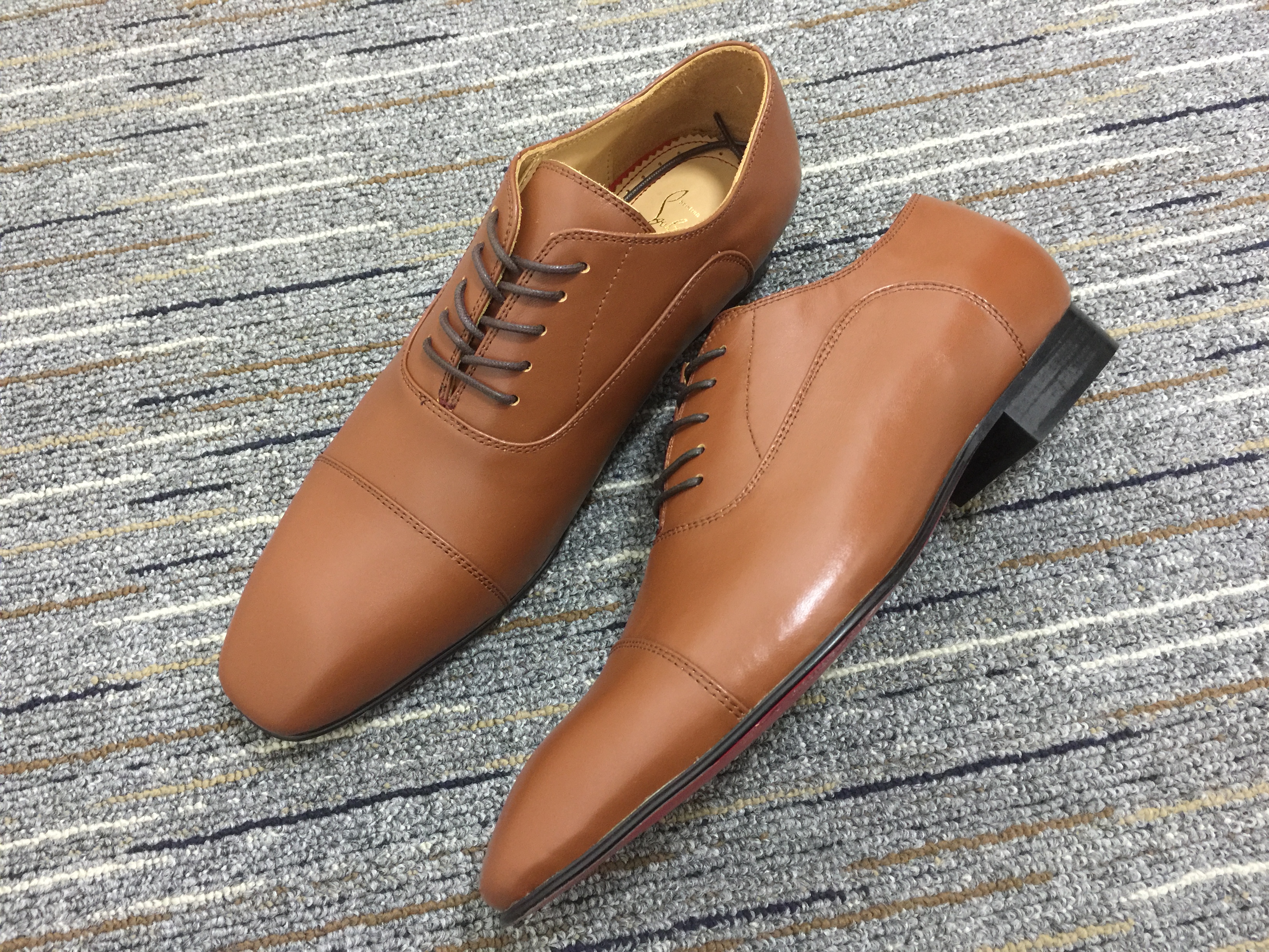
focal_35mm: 29
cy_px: 476
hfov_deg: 61.7
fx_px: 1063
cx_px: 634
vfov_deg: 48.2
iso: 100
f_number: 2.2
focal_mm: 4.15
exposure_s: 1/10
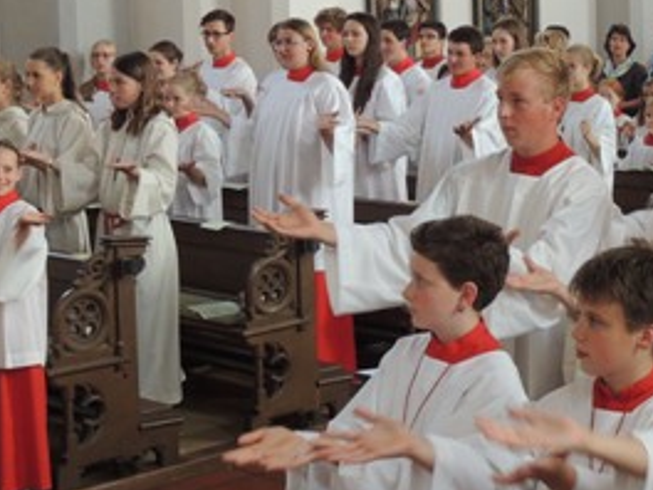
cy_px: 181
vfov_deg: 17.3
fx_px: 1603
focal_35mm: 85
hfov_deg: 22.7
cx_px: 512
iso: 280
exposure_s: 1/50
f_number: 3.3
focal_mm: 6.2
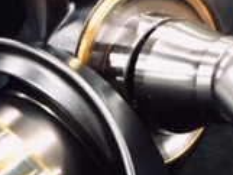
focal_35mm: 115
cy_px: 192
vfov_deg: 12.7
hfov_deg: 16.4
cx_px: -46
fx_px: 775
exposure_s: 1/30
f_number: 2.2
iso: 100
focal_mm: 4.15
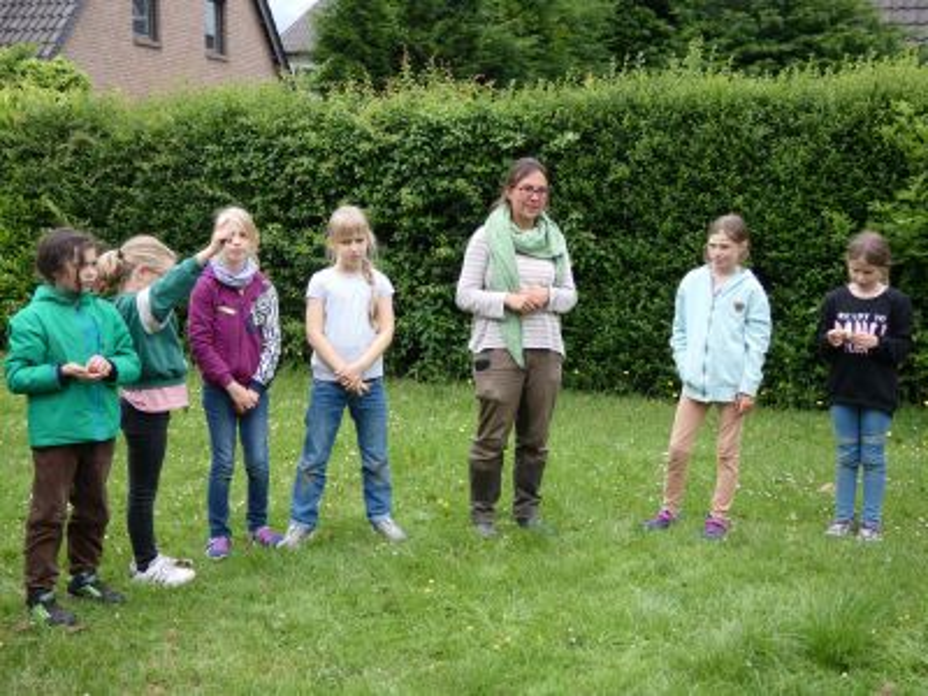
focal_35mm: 46
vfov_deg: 31.5
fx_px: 1233
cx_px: 464
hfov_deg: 41.2
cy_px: 348
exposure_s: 1/250
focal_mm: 8.2
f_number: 3.8
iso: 80
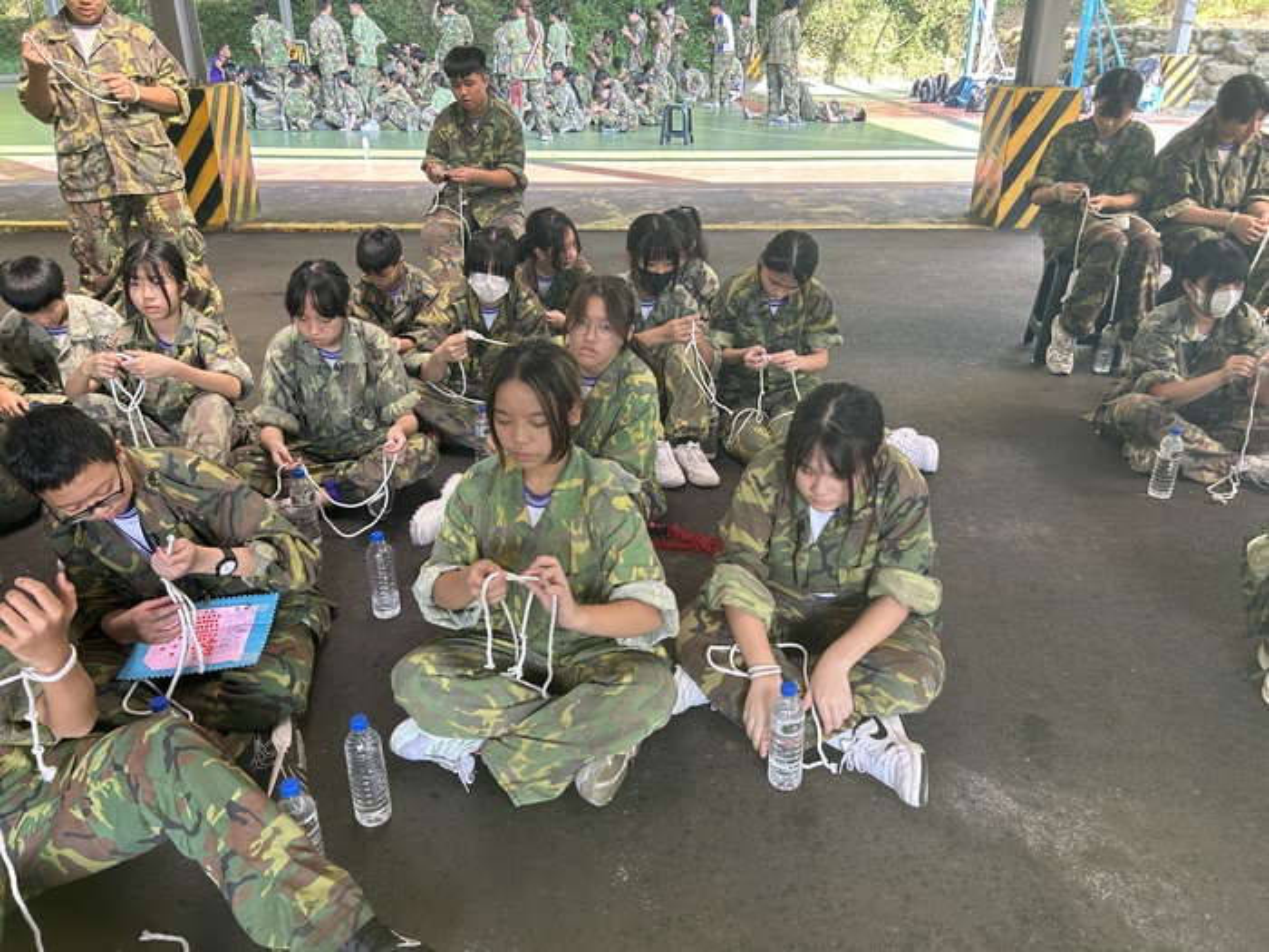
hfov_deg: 67.3
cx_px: 634
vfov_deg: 53.1
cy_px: 476
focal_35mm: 26
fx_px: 953
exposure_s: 1/121
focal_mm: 5.7
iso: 100
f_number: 1.5
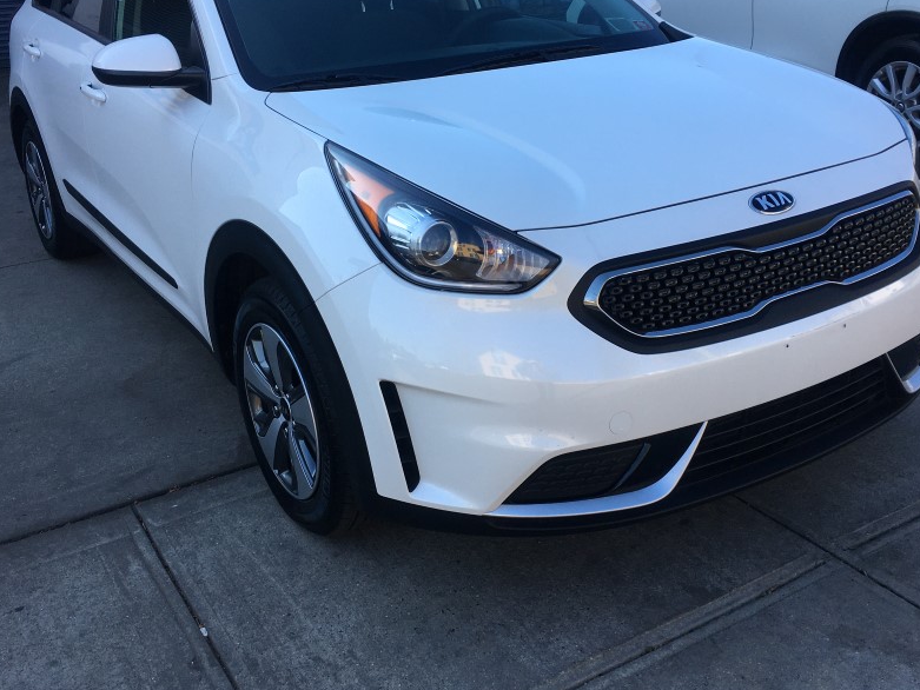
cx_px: 463
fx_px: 1010
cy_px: 266
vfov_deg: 37.5
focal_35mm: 38
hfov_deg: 49.0
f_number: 2.2
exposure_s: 1/455
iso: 25
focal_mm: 4.15
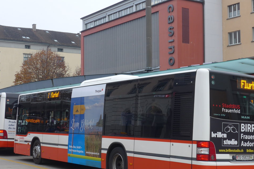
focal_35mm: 64
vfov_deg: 21.2
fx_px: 451
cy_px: 94
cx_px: 153
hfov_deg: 31.3
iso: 80
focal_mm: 10.1
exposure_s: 1/160
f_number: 3.2
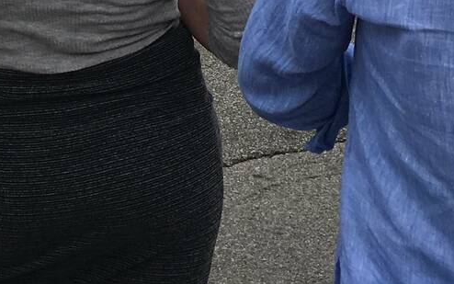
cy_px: -323
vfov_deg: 10.5
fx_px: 1386
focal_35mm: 112
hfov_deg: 18.6
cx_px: 183
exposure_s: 1/836
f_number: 2.2
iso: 25
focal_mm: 4.15
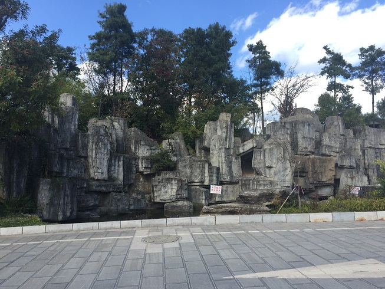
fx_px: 323
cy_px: 144
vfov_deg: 48.2
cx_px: 192
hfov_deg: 61.7
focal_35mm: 29
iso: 32
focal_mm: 4.15
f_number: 2.2
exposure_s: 1/694
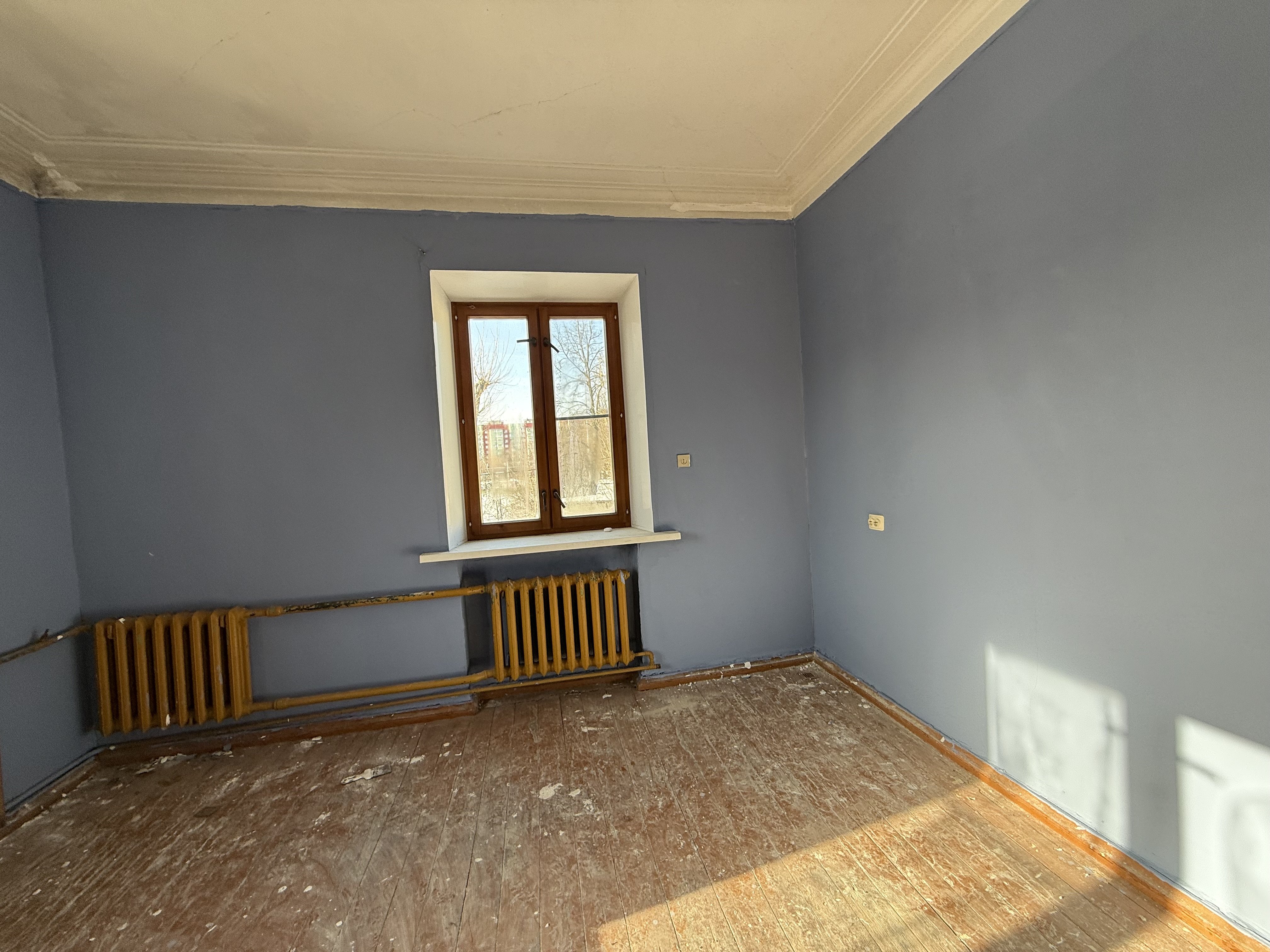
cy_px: 476
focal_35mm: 14
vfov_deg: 85.7
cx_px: 635
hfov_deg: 102.1
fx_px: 514
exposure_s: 1/137
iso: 64
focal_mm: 2.22
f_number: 2.2
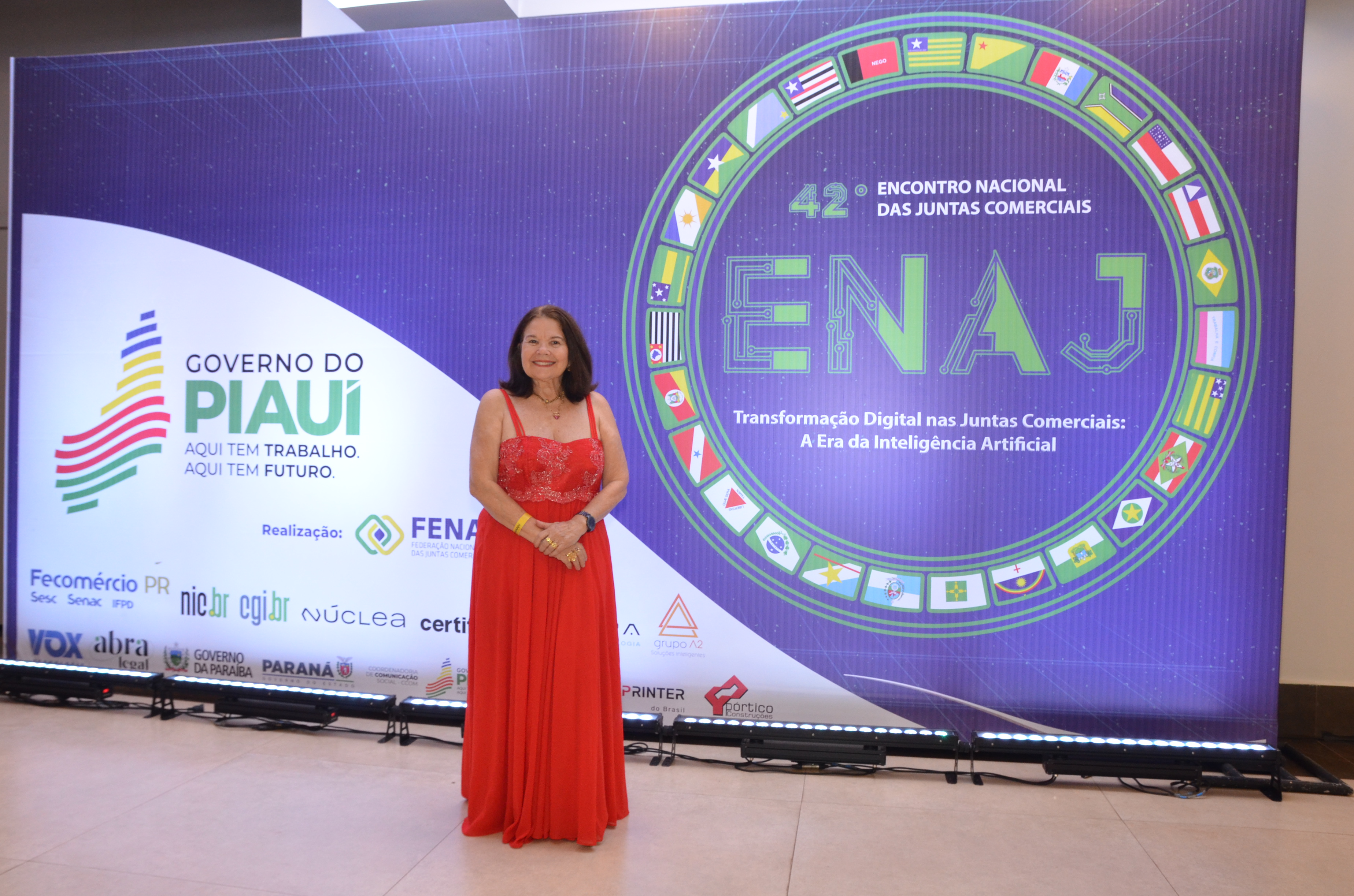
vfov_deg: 50.2
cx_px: 677
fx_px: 957
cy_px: 448
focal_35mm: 26
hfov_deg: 70.5
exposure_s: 1/80
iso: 1250
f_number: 8
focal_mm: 17
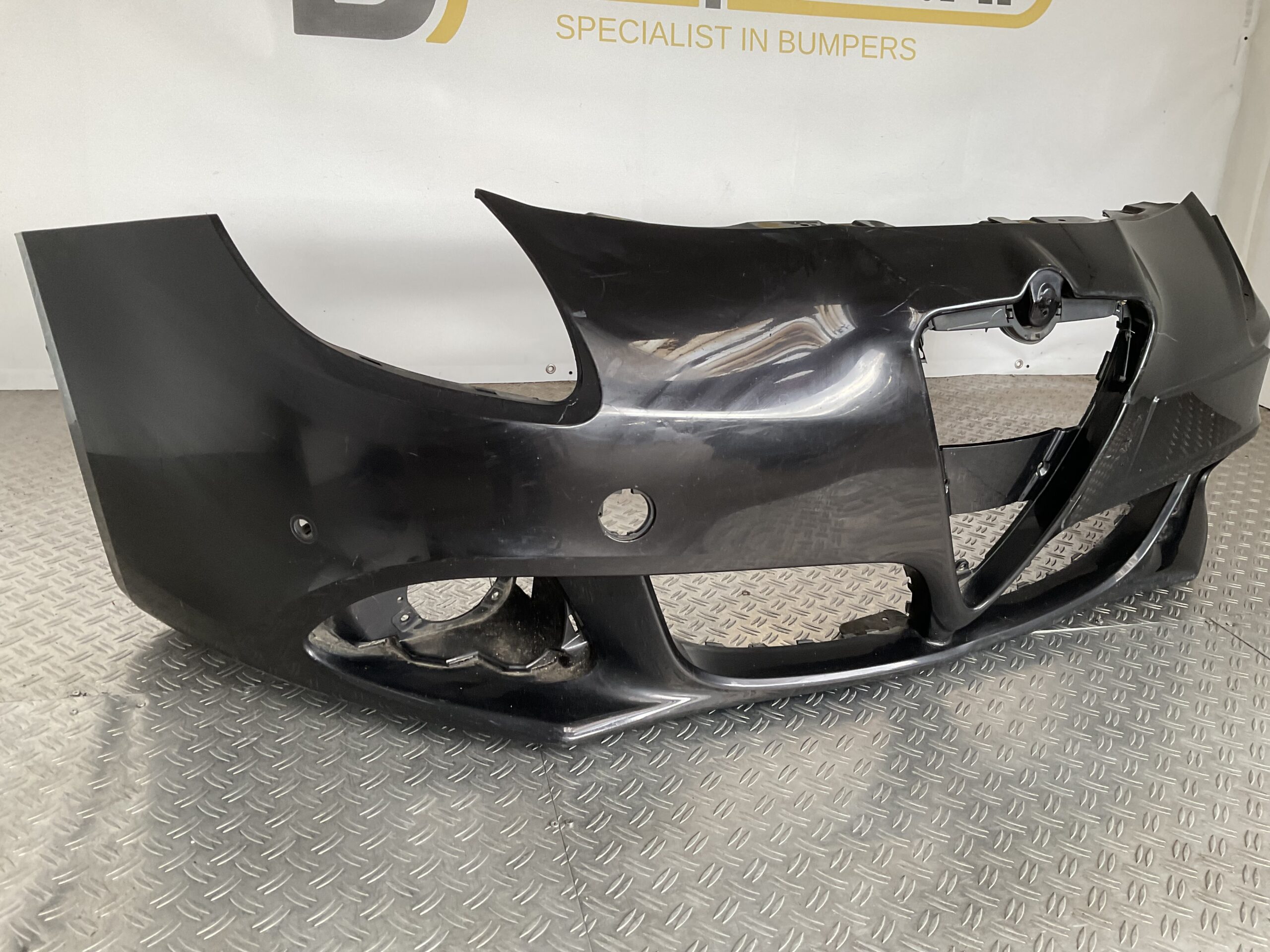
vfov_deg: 48.2
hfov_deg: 61.7
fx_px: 1064
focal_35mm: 29
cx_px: 635
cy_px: 476
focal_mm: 3
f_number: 1.8
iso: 50
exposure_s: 1/100
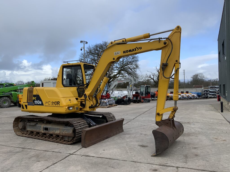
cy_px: 86
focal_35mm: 29
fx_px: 193
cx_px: 115
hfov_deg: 61.7
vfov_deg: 48.2
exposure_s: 1/1279
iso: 16
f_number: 1.8
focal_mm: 3
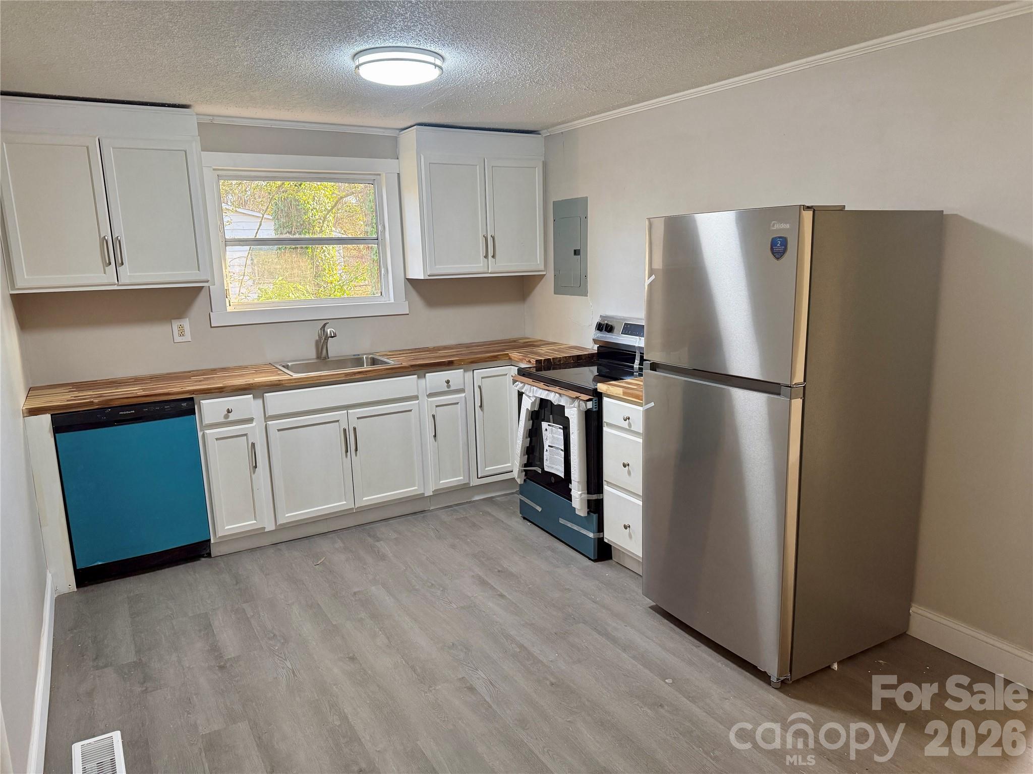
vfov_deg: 56.8
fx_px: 716
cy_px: 387
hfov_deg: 71.6
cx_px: 516
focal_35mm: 24
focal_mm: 6.76
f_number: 1.78
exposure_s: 1/120
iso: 250
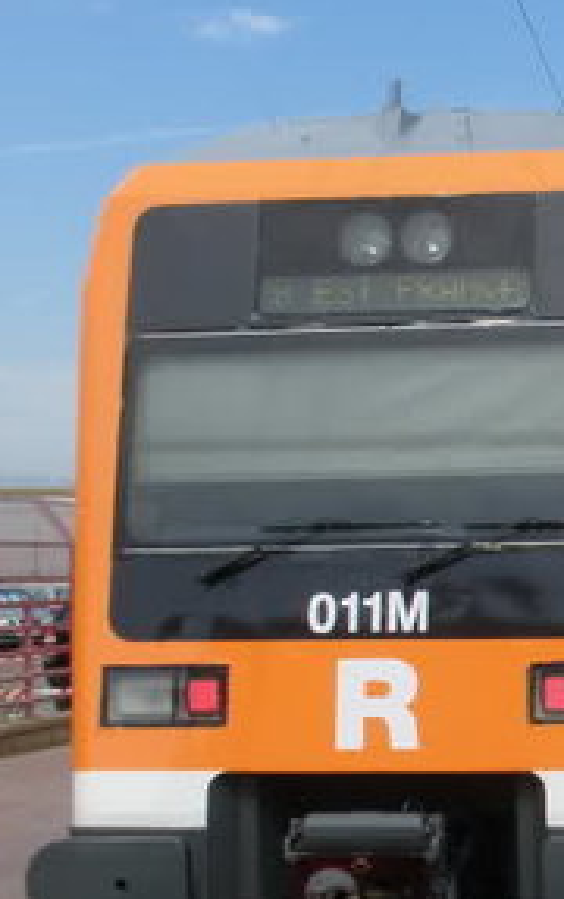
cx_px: 953
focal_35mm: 85
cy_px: 567
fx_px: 2085
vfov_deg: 24.3
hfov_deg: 14.0
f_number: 5.6
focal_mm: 6.3
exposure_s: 1/250
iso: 64
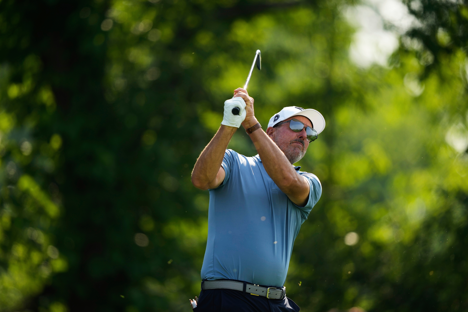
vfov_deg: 3.4
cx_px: 234
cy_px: 156
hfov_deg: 5.2
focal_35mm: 400
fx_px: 5200
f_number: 2.8
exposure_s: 1/2000
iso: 250
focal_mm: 400
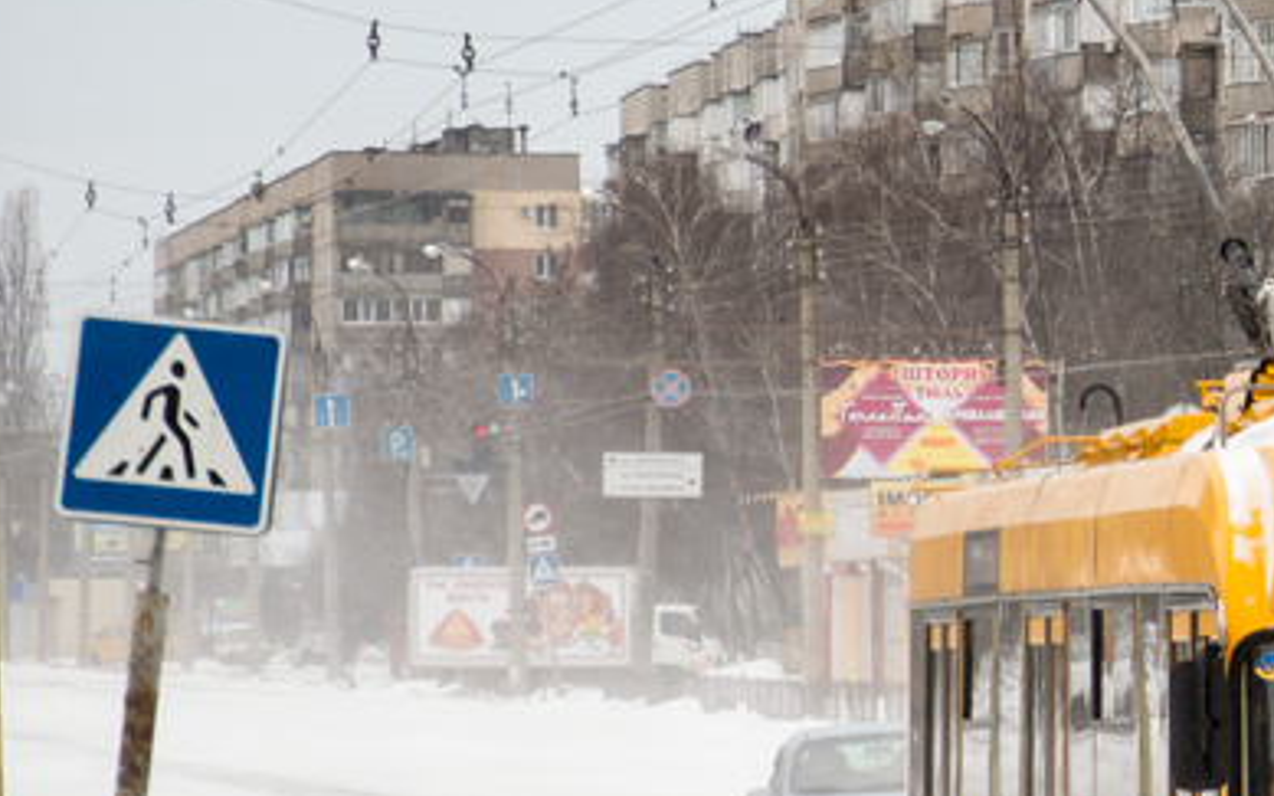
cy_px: 370
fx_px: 13088
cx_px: 1700
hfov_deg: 5.5
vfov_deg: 3.5
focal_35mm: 377
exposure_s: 1/640
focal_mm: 80
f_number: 5.6
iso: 200
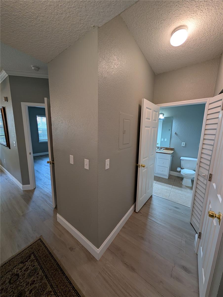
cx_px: 112
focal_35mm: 12
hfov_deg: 94.6
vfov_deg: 110.5
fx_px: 103
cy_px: 148
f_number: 1.7
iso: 185
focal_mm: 2.02
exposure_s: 1/120
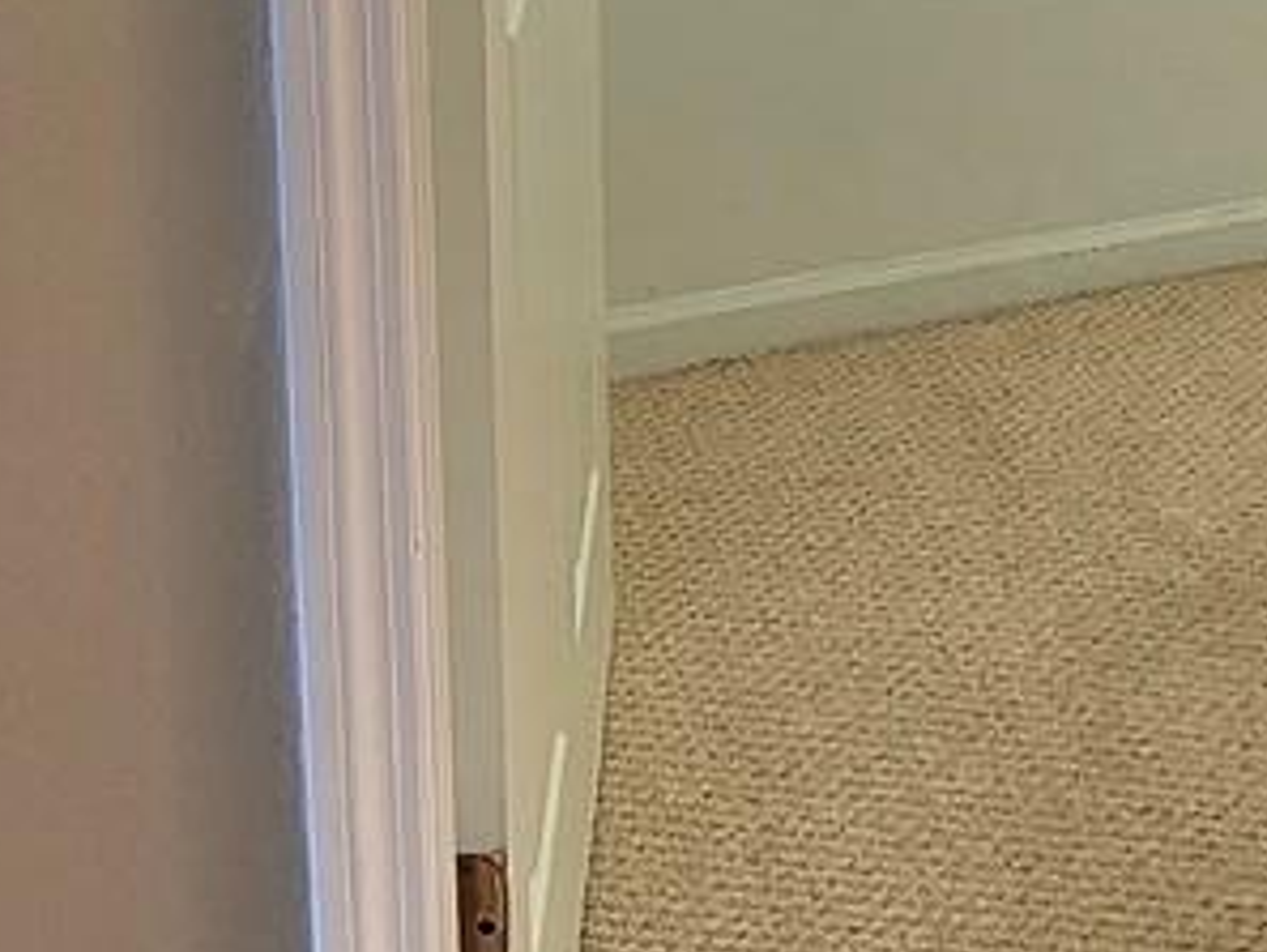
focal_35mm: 70
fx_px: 2563
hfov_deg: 26.5
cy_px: -363
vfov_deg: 19.1
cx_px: 1229
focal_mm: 2.2
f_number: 2.2
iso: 250
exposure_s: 1/60.2
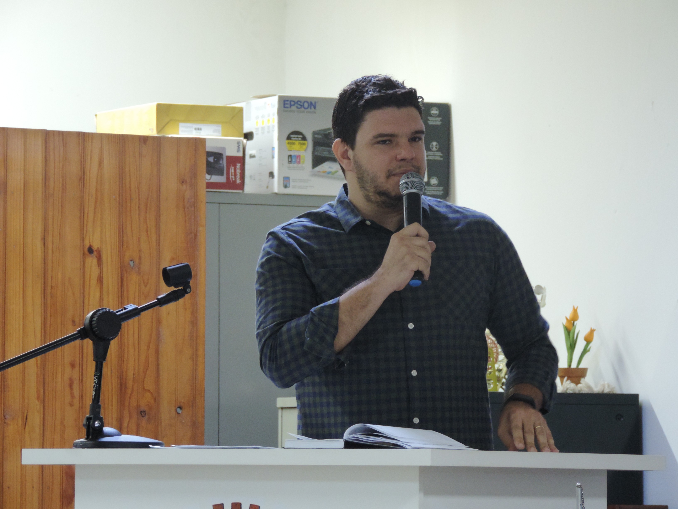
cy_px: 254
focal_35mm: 225
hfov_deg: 8.8
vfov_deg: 6.6
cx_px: 339
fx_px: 4407
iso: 800
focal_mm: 40.1
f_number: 4.6
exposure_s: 1/10
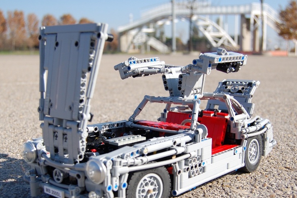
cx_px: 152
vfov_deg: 29.8
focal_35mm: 45
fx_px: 371
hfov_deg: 43.6
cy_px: 117
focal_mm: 24
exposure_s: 1/1000
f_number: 4
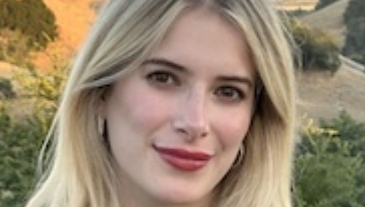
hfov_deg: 11.7
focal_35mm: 184
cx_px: 170
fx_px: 1783
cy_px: 135
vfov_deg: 6.6
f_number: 2.8
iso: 80
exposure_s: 1/120
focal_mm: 9
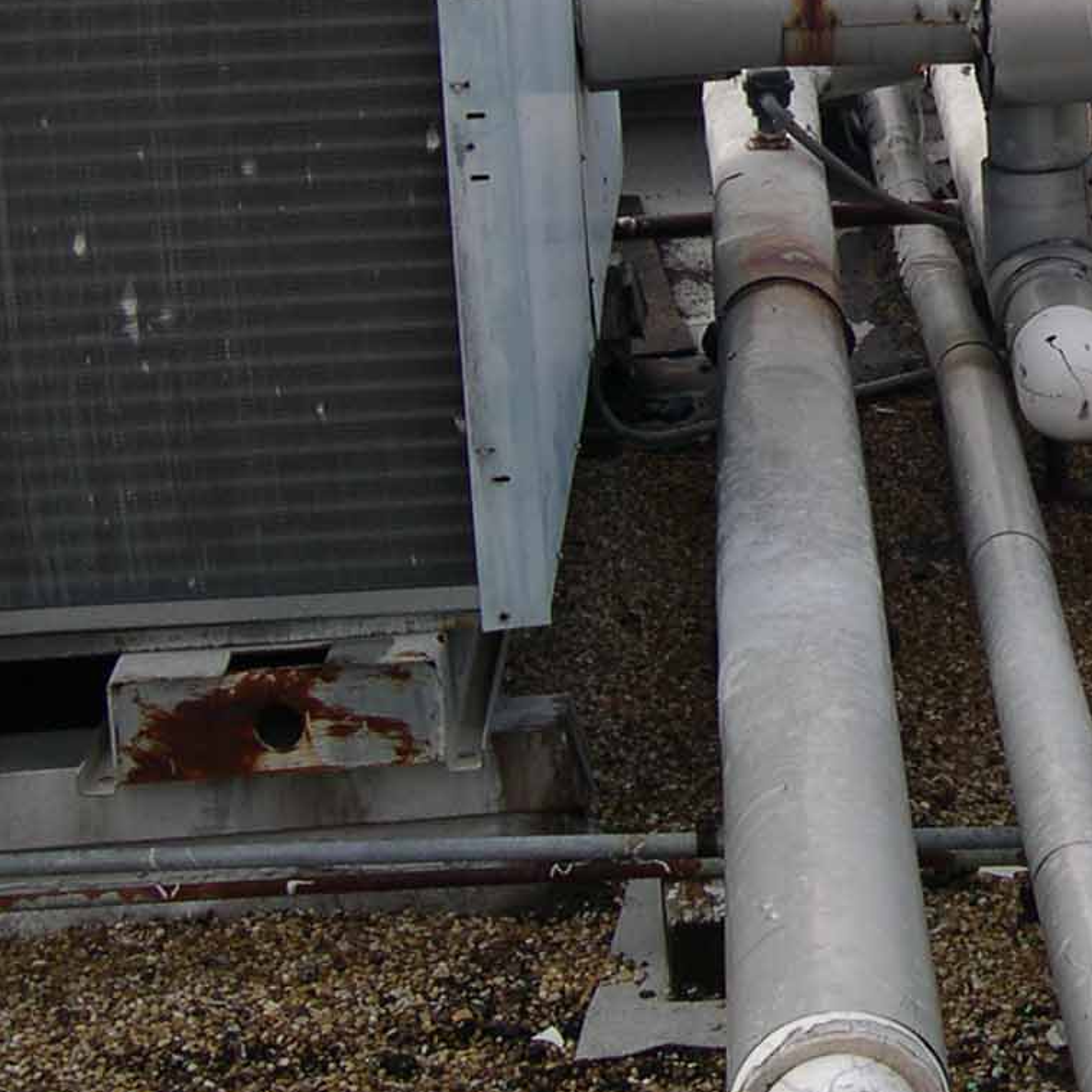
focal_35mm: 101
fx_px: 3605
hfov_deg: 16.4
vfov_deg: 16.9
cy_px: 56
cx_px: 1362
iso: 100
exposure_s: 1/143
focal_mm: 8
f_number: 7.6
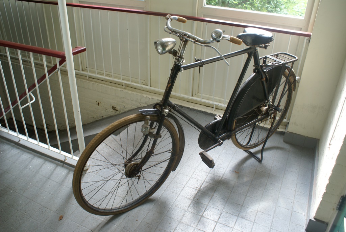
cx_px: 173
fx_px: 289
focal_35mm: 30
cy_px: 116
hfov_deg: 61.9
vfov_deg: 43.7
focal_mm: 20
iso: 250
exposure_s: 1/30
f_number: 4
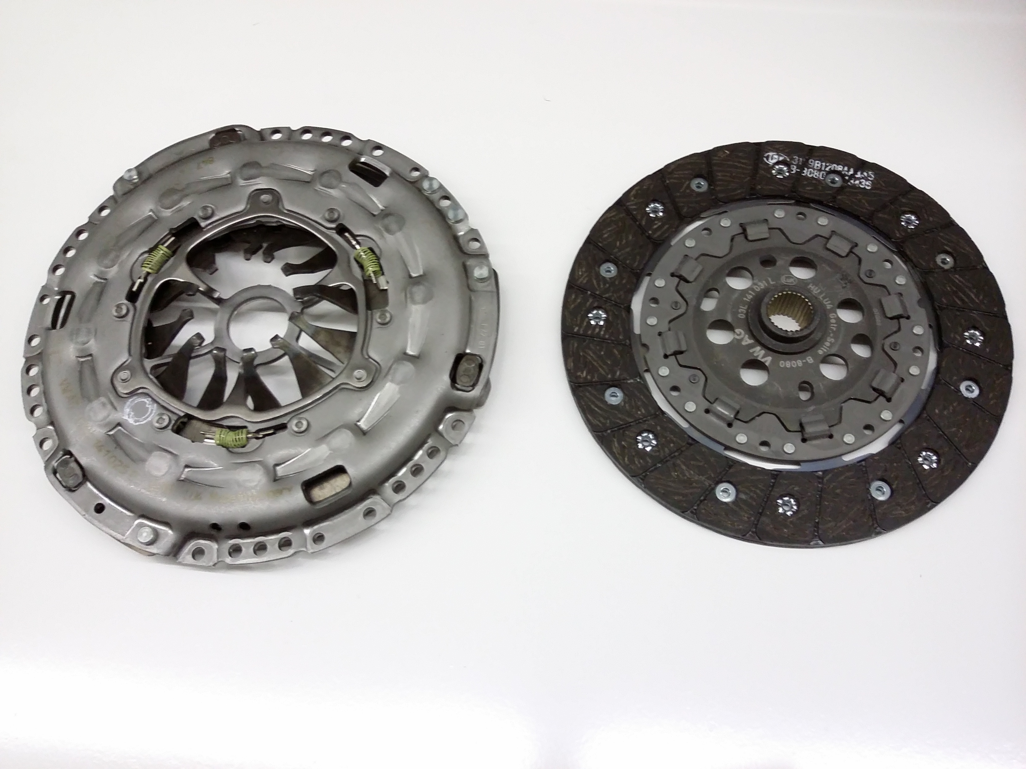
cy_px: 384
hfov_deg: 56.8
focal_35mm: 32
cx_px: 513
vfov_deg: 44.2
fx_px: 948
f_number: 2.4
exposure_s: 1/15
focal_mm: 3.4
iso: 160
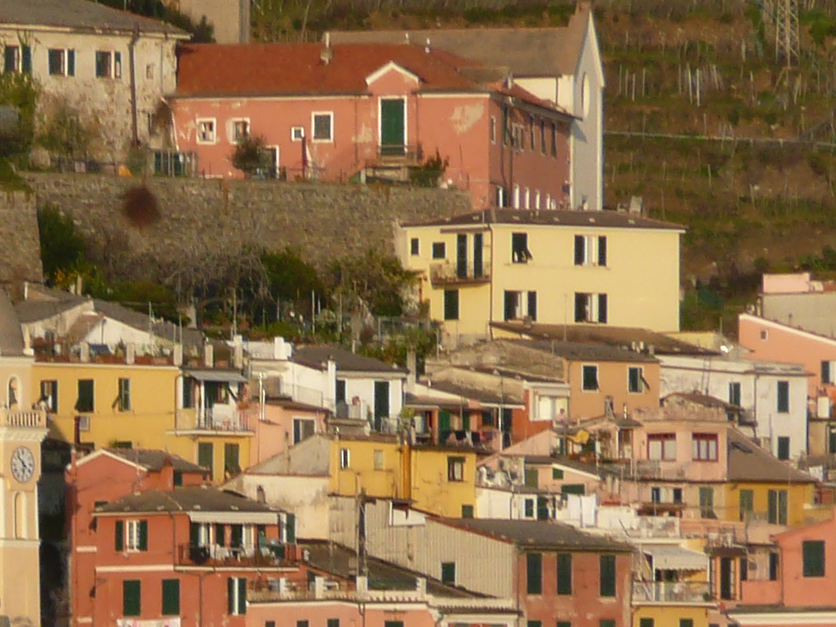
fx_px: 14396
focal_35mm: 596
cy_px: 712
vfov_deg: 2.5
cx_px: 183
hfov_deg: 3.3
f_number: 4.8
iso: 100
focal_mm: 31
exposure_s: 1/500
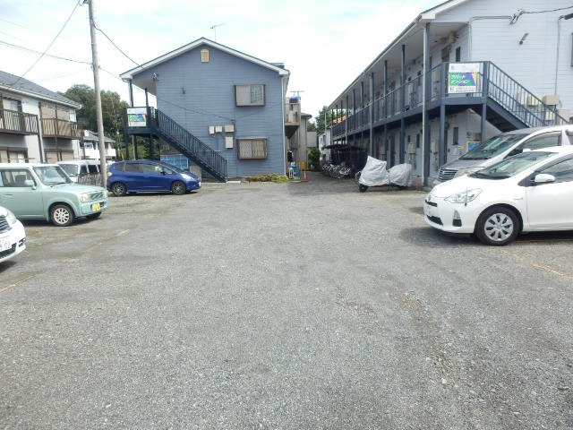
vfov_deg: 56.8
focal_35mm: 24
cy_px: 215
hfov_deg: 71.6
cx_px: 286
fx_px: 397
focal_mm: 4.2
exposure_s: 1/500
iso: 80
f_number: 3
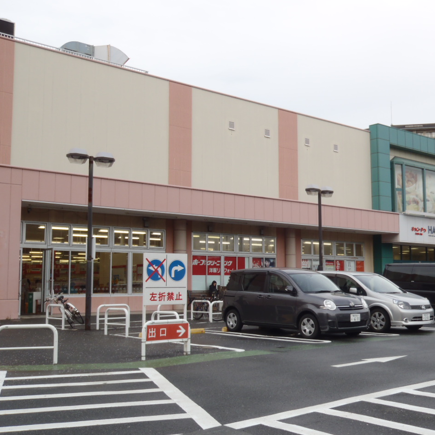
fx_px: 611
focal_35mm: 43
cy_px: 218
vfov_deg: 39.2
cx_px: 276
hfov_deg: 38.9
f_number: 5
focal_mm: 6.53
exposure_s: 1/125
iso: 64
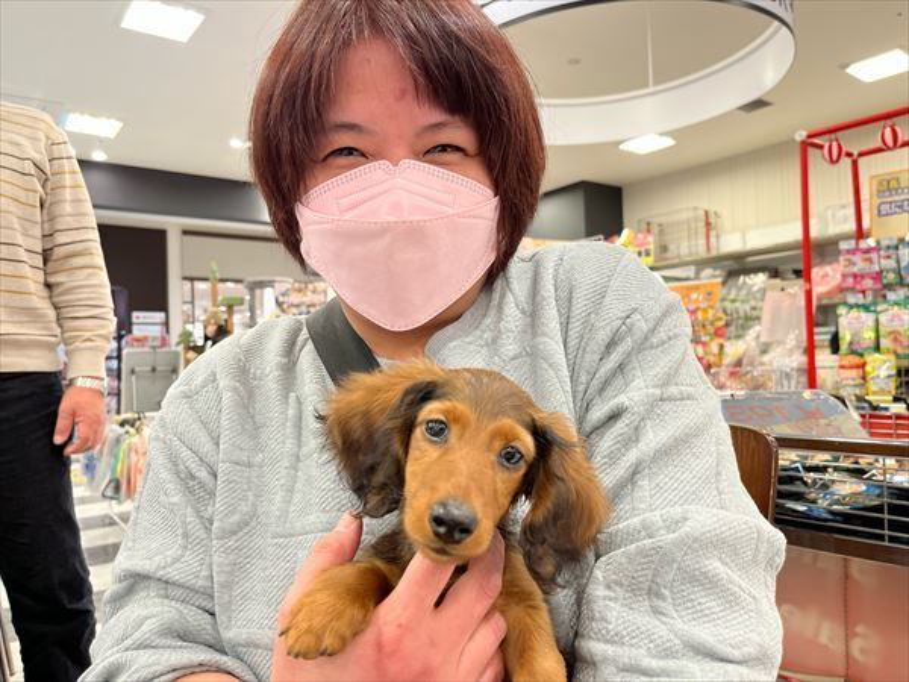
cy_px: 341
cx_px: 454
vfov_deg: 53.1
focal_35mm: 26
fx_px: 683
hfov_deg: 67.3
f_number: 1.6
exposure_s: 1/100
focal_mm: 5.1
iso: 125
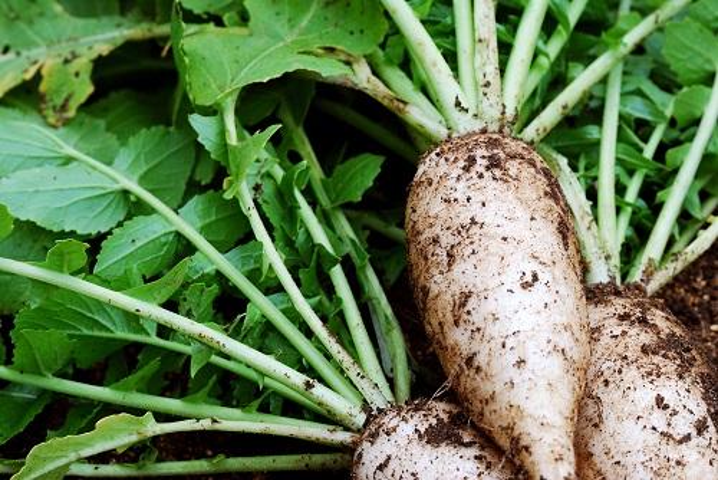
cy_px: 240
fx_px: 1796
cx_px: 359
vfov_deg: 15.2
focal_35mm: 90
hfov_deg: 22.6
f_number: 9
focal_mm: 60
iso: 100
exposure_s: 1/10
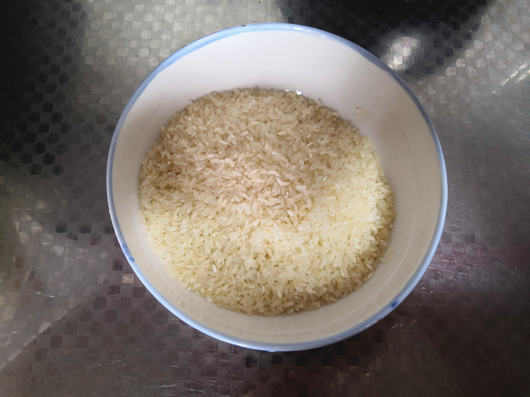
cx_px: 265
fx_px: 413
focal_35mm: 27
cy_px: 198
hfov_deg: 65.3
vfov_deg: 51.4
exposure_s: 1/33.3
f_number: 1.8
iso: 400
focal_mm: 3.95
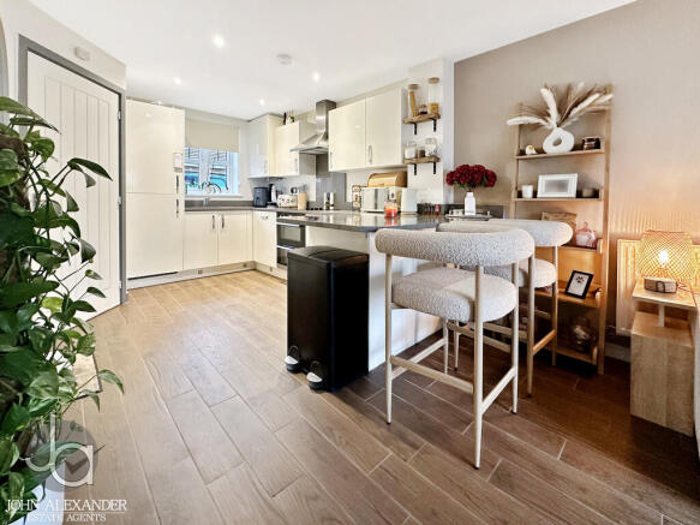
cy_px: 262
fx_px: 283
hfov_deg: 102.1
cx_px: 350
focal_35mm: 14
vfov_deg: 85.7
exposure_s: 1/60
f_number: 2.2
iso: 320
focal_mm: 2.22
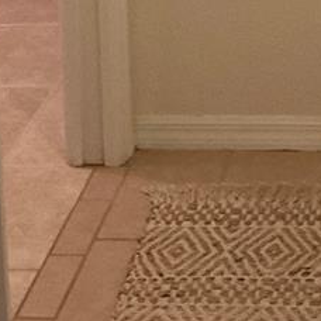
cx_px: 365
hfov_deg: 12.7
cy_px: -238
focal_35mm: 135
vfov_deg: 12.0
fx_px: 1416
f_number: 1.8
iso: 200
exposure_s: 1/60
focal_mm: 3
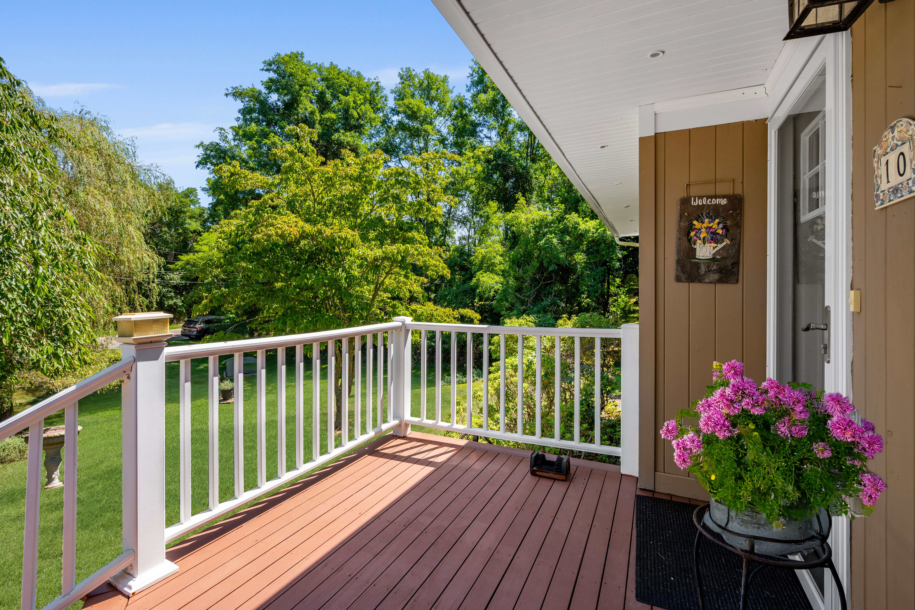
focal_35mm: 16
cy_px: 305
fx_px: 419
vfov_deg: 72.1
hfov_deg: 95.0
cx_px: 458
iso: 100
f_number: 8
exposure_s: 1/100
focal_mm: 16.5
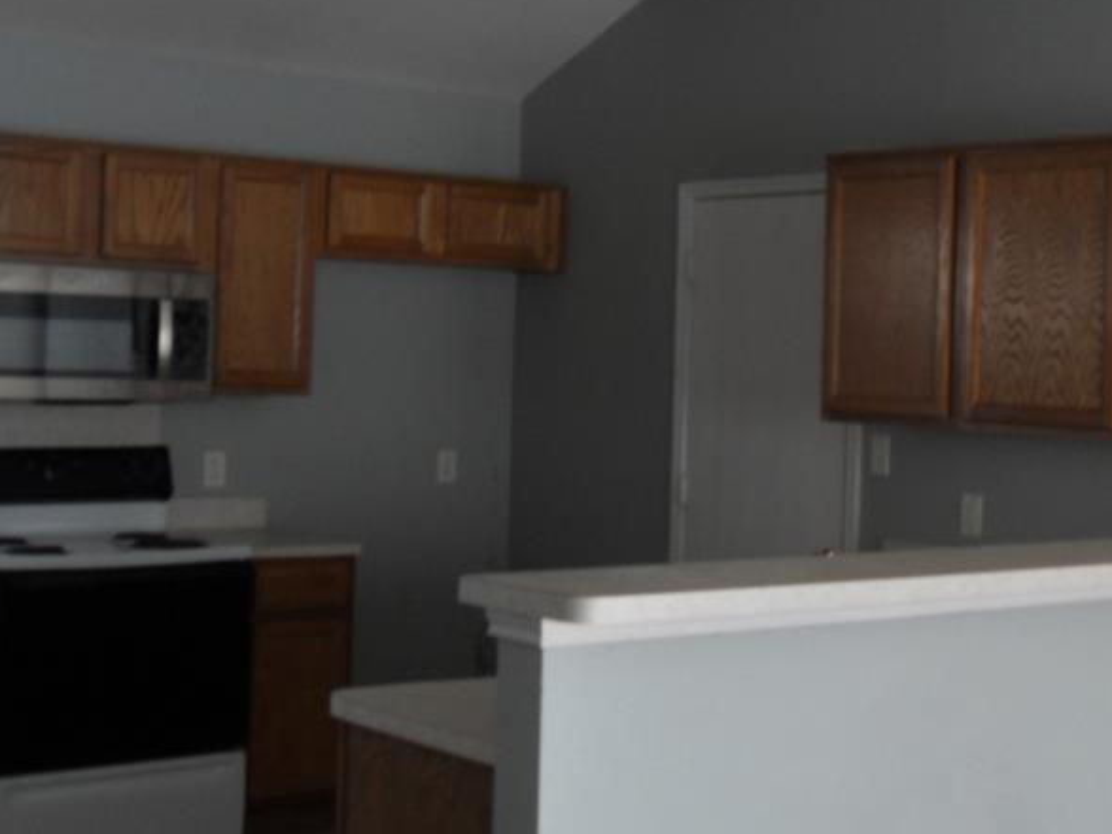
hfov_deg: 31.4
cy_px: 350
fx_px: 1960
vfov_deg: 24.0
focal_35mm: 61
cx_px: 755
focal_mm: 6.3
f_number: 3.5
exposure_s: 1/45
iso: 80
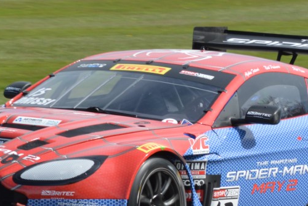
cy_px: 143
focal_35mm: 378
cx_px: 161
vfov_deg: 3.6
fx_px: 3236
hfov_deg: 5.4
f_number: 13
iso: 400
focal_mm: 180
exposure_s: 1/320
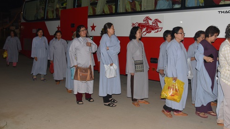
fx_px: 201
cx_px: 126
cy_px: 46
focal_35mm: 33
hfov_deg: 59.4
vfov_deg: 35.4
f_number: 4
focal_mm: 24
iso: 200
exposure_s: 1/60
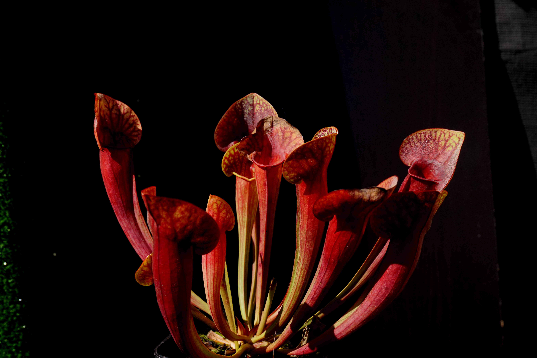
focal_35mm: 46
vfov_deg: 28.9
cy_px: 179
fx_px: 693
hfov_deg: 42.3
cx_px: 268
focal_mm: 31
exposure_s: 1/400
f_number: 9
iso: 100
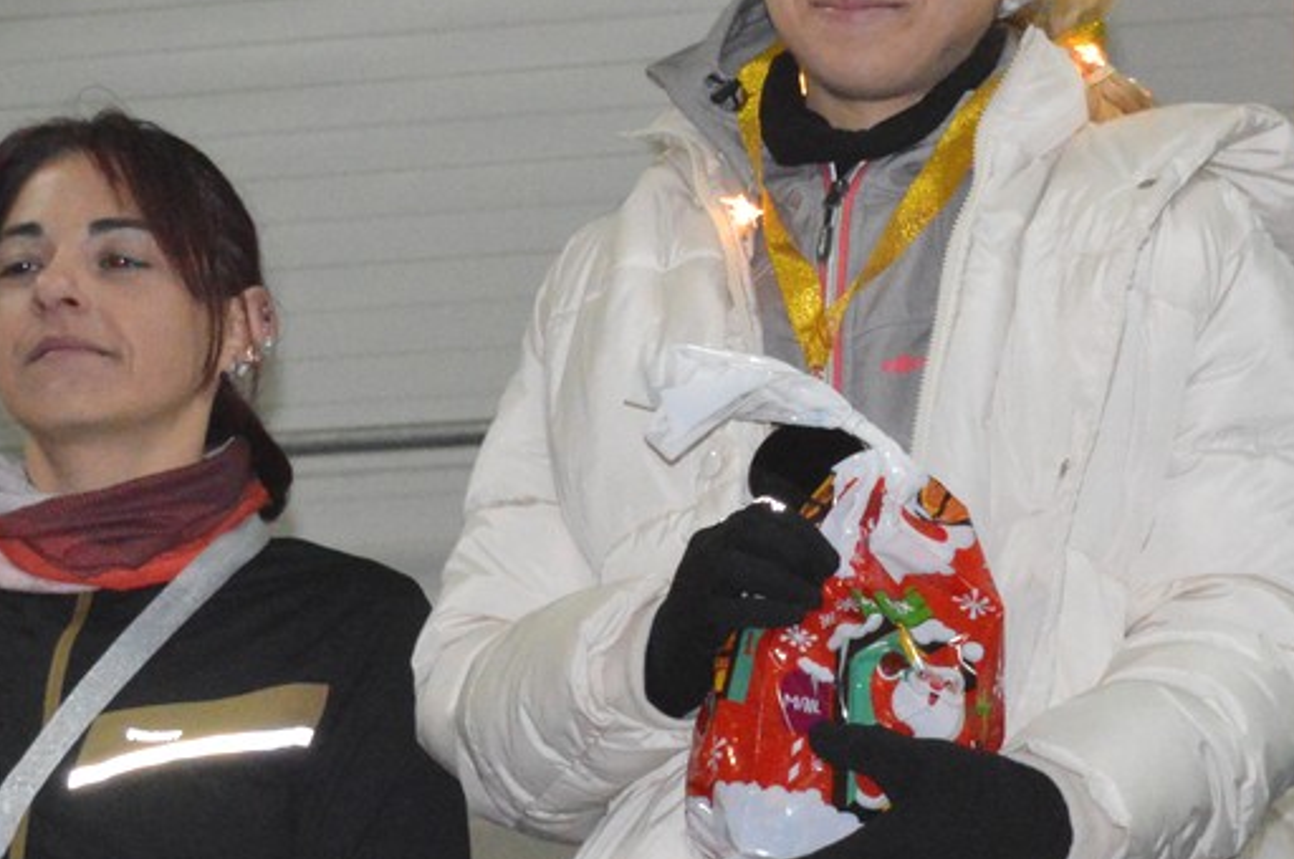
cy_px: 563
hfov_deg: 10.3
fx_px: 7180
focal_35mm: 200
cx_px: 1021
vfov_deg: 6.8
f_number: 5
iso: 3200
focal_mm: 42
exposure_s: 1/160
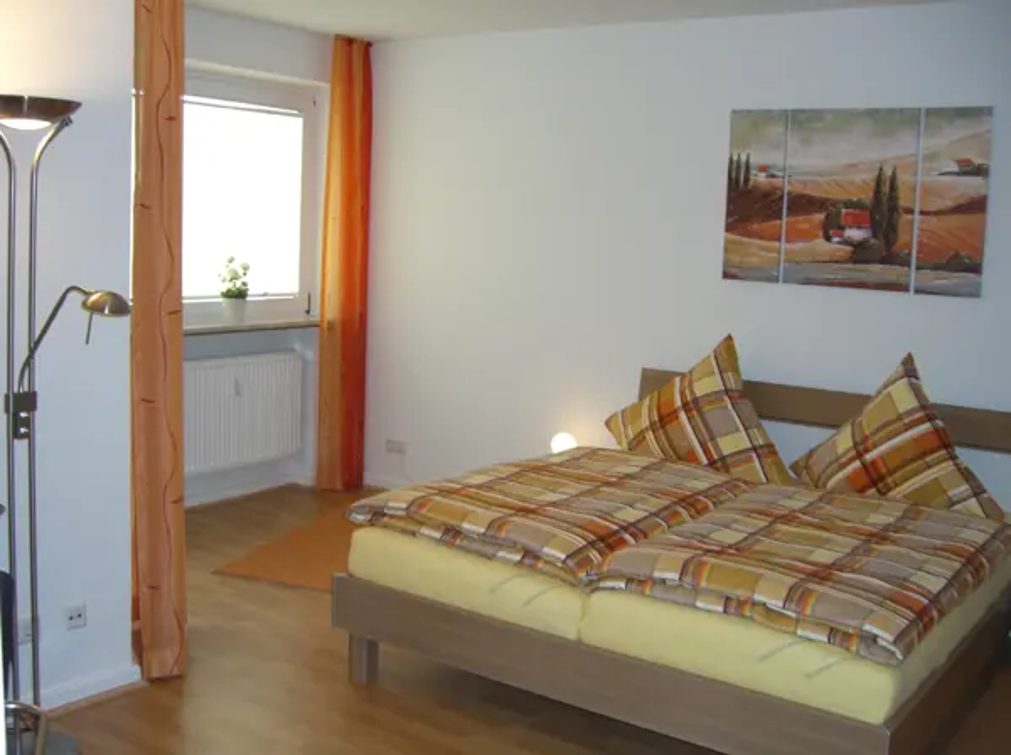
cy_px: 378
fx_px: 1108
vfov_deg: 37.6
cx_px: 506
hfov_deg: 49.0
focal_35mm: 38
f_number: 2.7
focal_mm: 6.2
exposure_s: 1/60
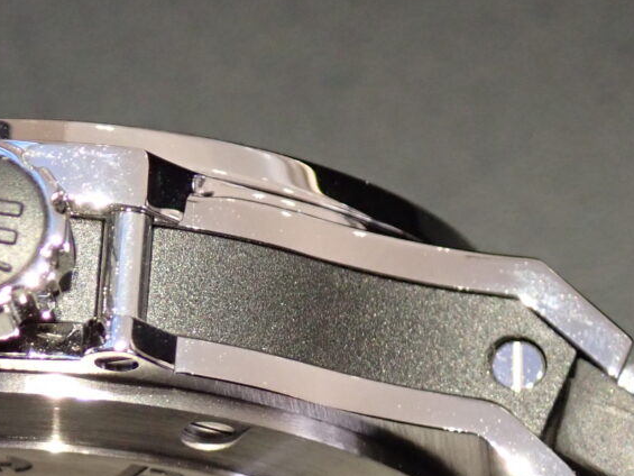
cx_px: 17
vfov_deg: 7.9
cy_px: 303
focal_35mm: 187
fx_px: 3426
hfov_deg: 10.5
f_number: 4.5
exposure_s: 1/60
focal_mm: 15.66
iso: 800
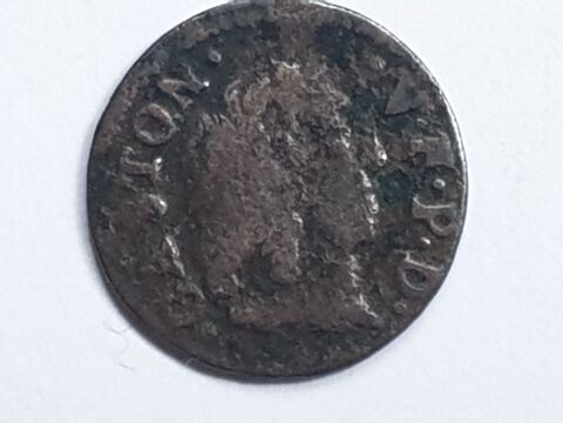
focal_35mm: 26
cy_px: 212
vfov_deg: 53.1
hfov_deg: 67.3
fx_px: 423
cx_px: 282
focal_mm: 4.3
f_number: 2.4
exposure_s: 1/50
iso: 250
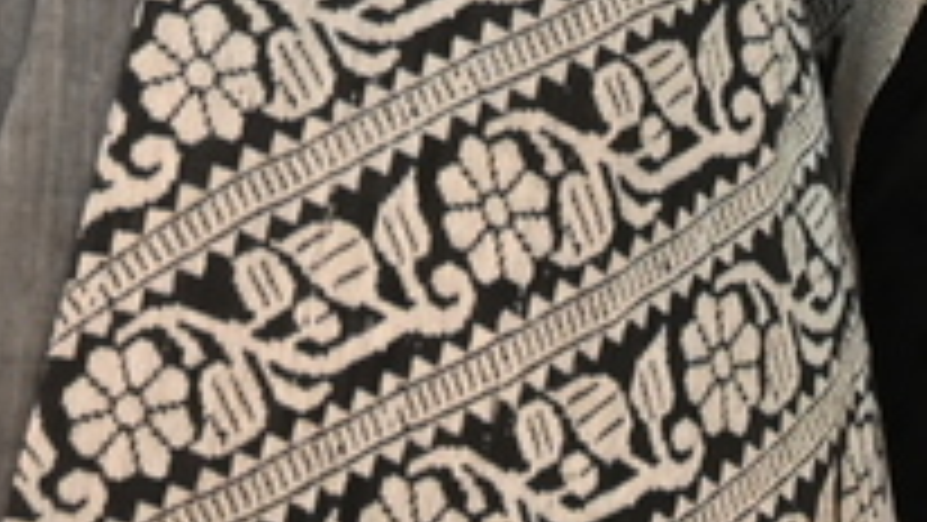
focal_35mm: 567
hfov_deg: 3.8
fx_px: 13941
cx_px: -423
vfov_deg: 2.1
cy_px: -1238
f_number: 6
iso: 800
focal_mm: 74
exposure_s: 1/60
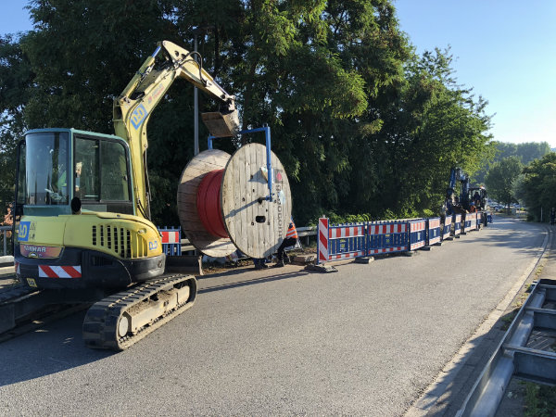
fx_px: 450
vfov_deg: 49.7
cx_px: 278
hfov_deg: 63.4
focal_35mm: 28
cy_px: 208
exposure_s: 1/527
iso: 20
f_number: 1.8
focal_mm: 4
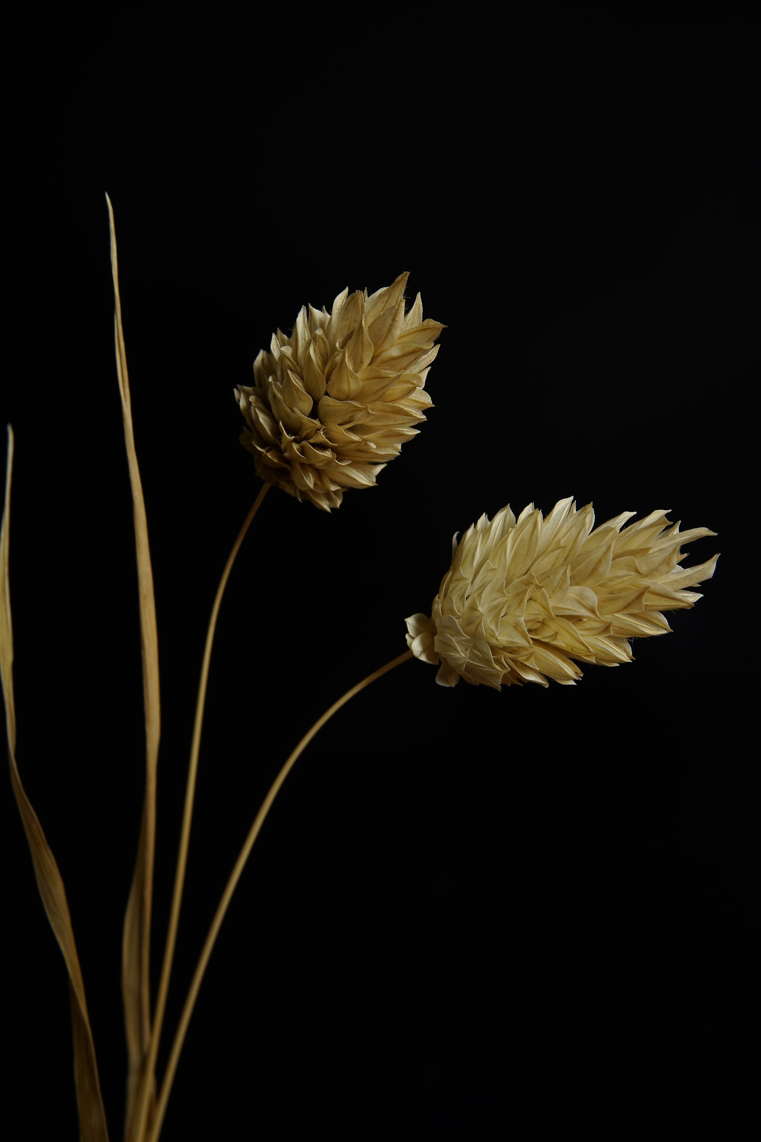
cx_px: 380
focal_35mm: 35
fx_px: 1110
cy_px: 571
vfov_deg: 54.4
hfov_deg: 37.9
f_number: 20
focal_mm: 35
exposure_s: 2.5
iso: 100
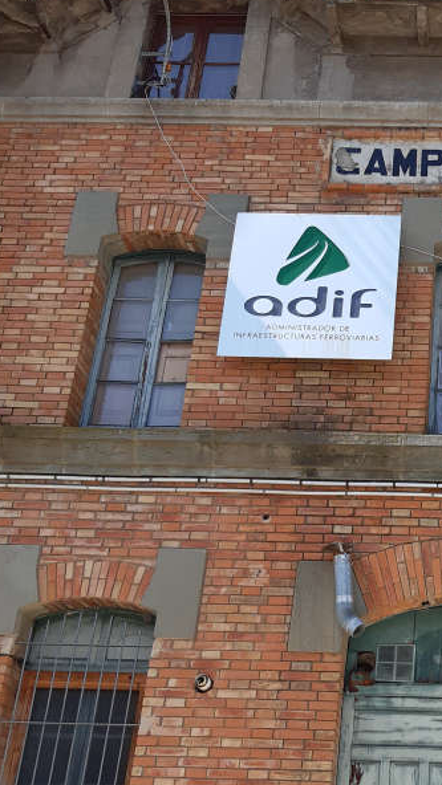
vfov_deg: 41.9
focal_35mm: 49
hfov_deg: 23.2
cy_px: 468
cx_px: 461
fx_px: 1021
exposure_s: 1/775
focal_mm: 3.92
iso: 40
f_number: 1.7
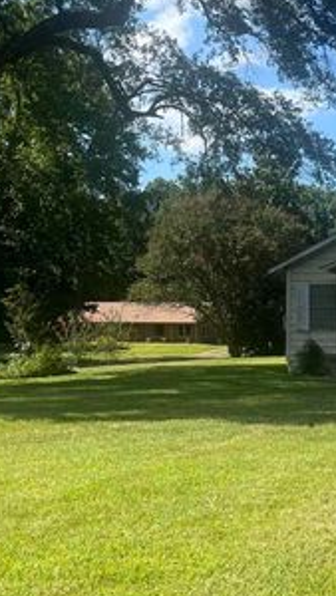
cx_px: 437
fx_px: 997
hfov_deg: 17.9
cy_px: 428
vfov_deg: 32.8
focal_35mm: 63
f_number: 1.6
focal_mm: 5.1
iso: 50
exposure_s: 1/2024
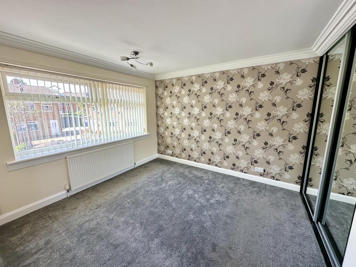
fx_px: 144
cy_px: 134
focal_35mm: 14
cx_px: 178
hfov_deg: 102.1
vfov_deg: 85.7
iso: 40
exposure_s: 1/102
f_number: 2.2
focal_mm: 2.22
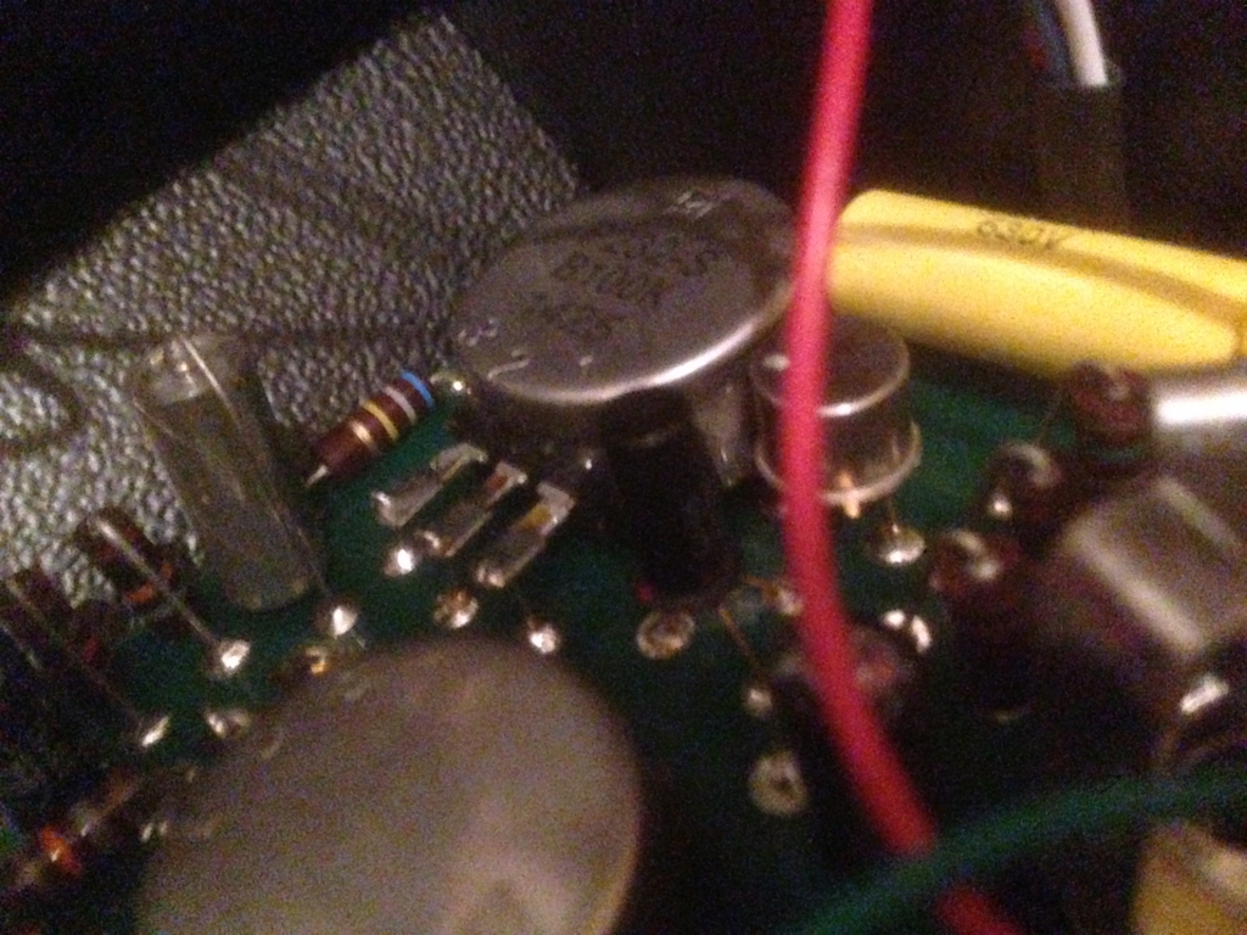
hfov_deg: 55.4
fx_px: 1189
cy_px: 468
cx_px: 624
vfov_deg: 42.9
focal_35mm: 33
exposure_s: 1/15
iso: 2500
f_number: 2.4
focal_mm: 4.12
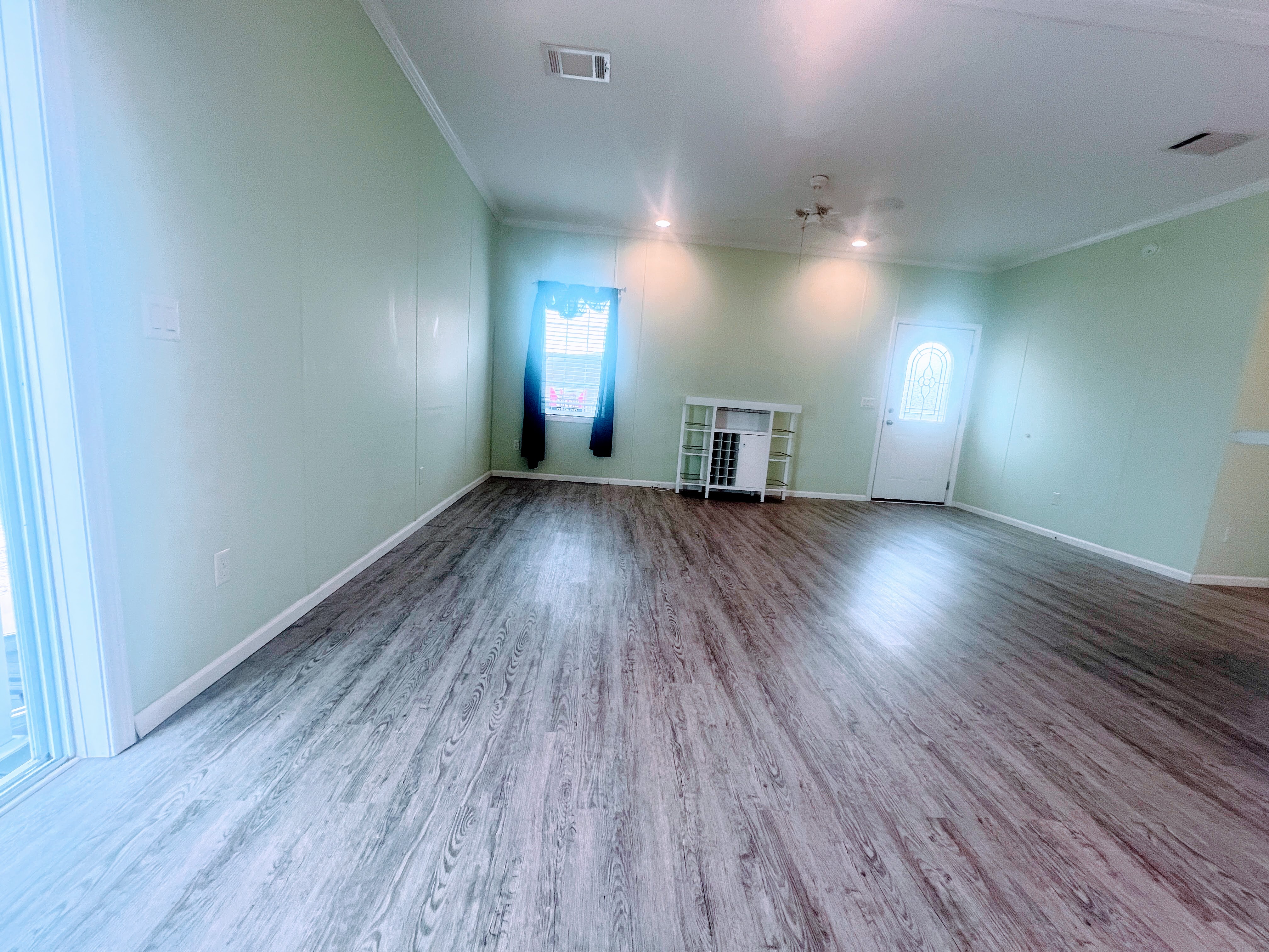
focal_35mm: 13
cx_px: 634
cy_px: 476
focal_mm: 1.57
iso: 125
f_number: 1.8
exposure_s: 1/120
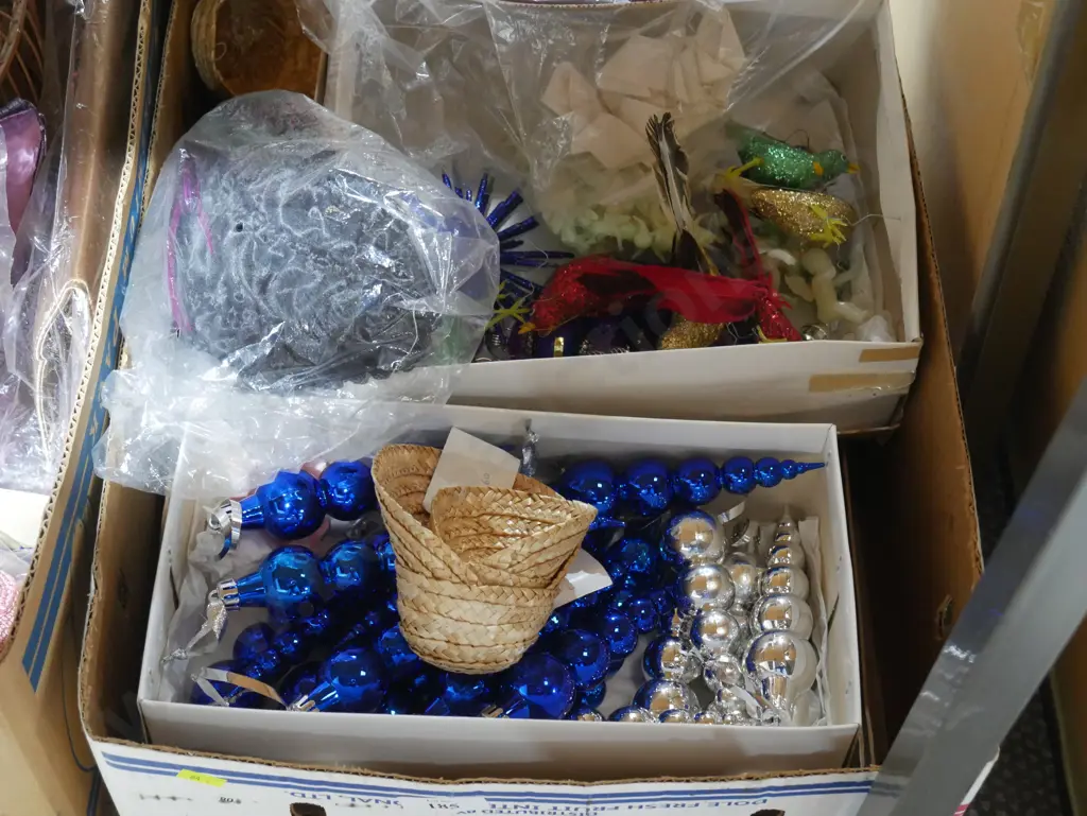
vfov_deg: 26.1
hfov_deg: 34.3
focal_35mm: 56
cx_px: 544
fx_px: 1759
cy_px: 408
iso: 3200
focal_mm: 28
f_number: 5.3
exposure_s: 1/30
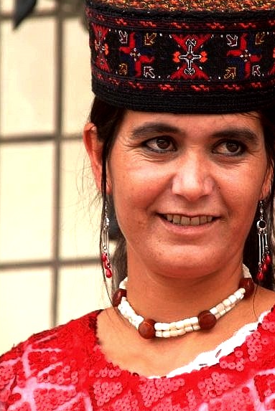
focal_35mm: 419
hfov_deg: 3.3
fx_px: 4792
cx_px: 189
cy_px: 138
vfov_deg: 4.9
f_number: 6.3
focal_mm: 200
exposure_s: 1/250
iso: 400
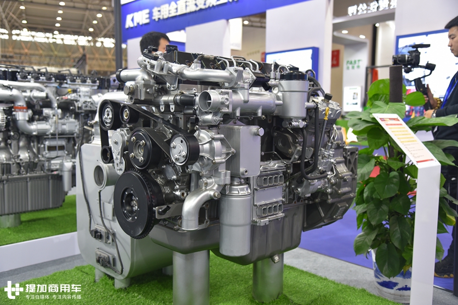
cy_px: 152
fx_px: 445
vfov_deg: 37.8
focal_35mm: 35
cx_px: 229
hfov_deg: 54.4
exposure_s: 1/60
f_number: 4
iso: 560
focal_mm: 35
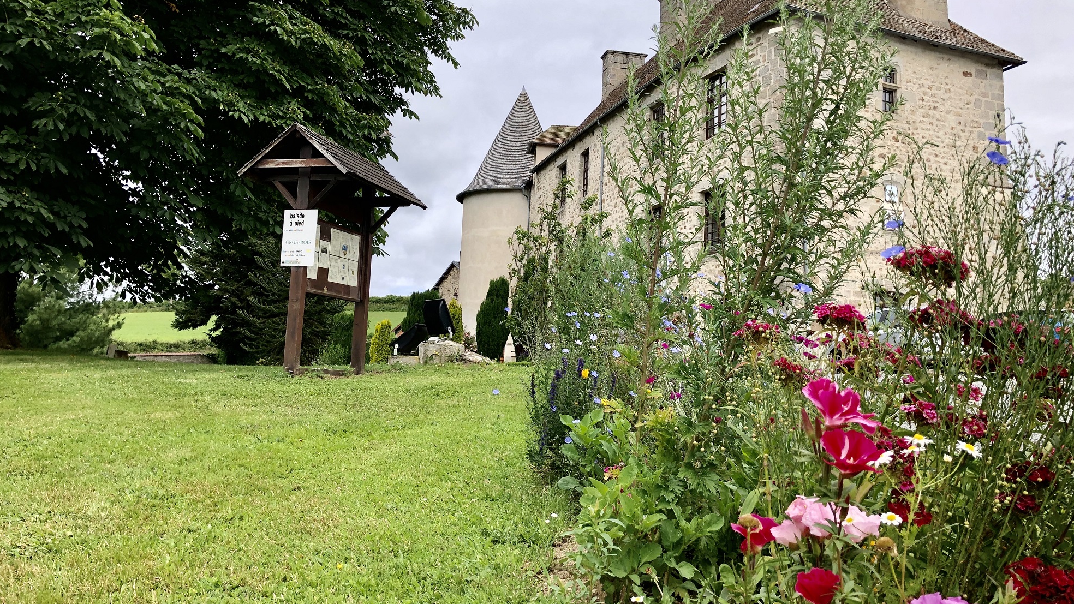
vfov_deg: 37.8
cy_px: 277
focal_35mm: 31
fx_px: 883
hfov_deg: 62.6
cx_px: 535
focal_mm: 3.99
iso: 20
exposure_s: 1/1200
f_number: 1.8
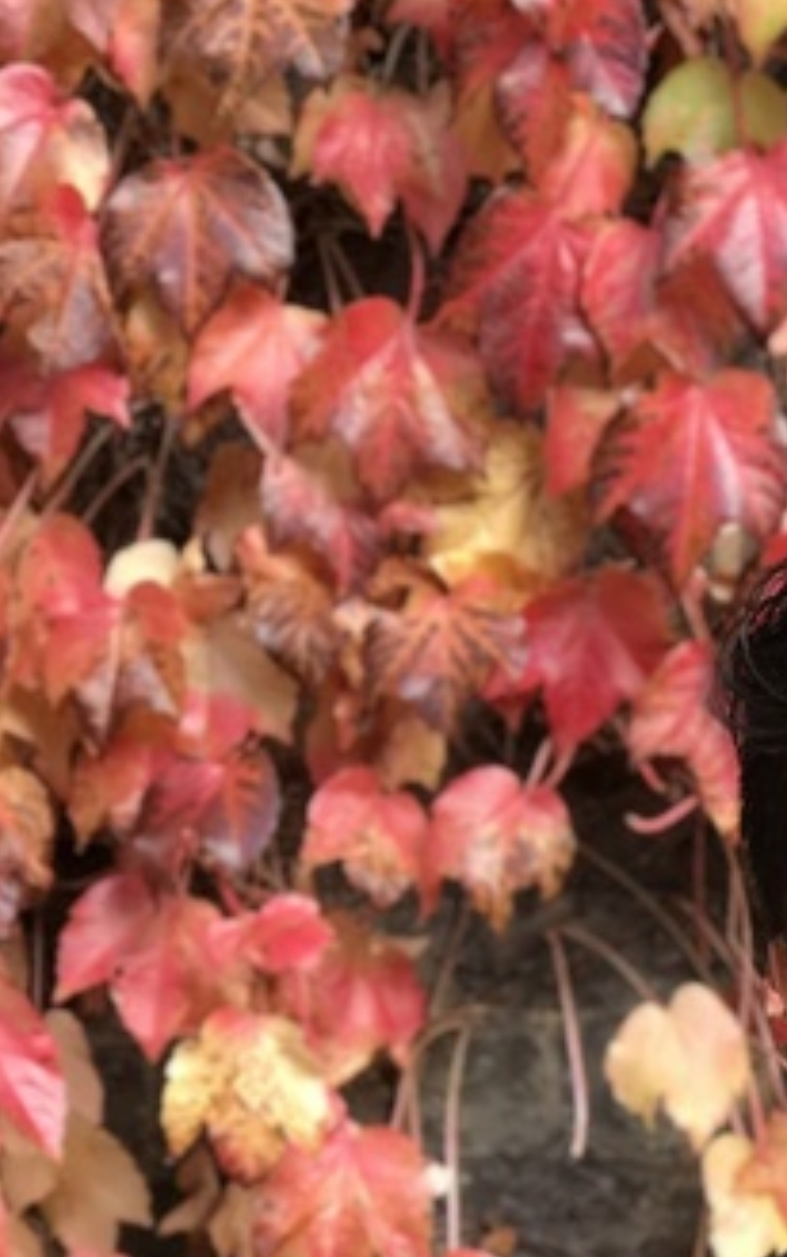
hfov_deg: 8.8
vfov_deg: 14.1
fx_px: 5038
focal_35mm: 147
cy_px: 1066
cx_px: 986
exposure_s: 1/50
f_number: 2.8
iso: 20
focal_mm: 6.6
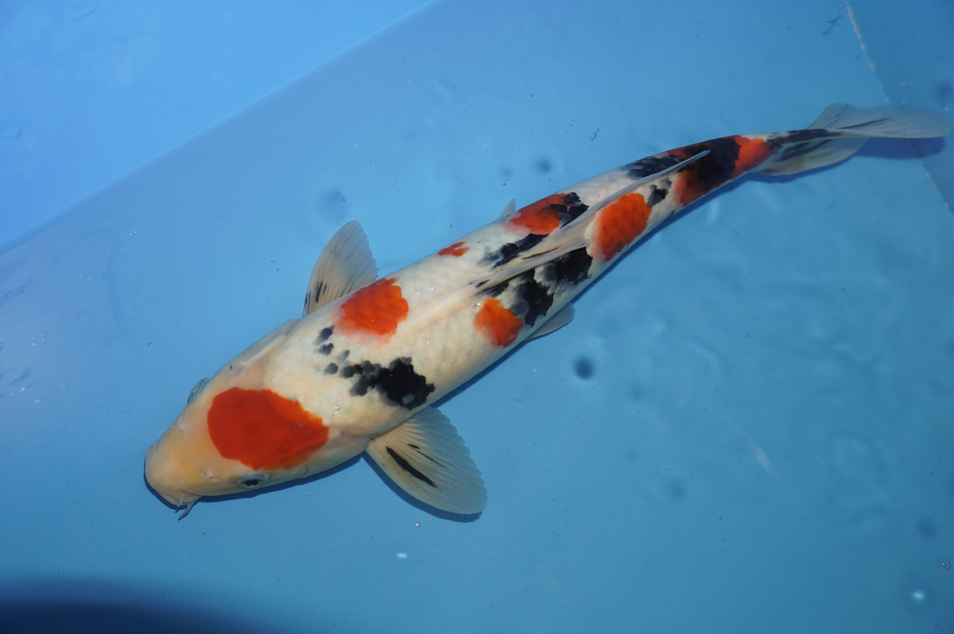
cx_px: 477
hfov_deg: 38.9
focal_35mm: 51
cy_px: 317
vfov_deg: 26.4
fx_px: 1350
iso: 500
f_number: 4.5
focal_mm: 34
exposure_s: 1/160
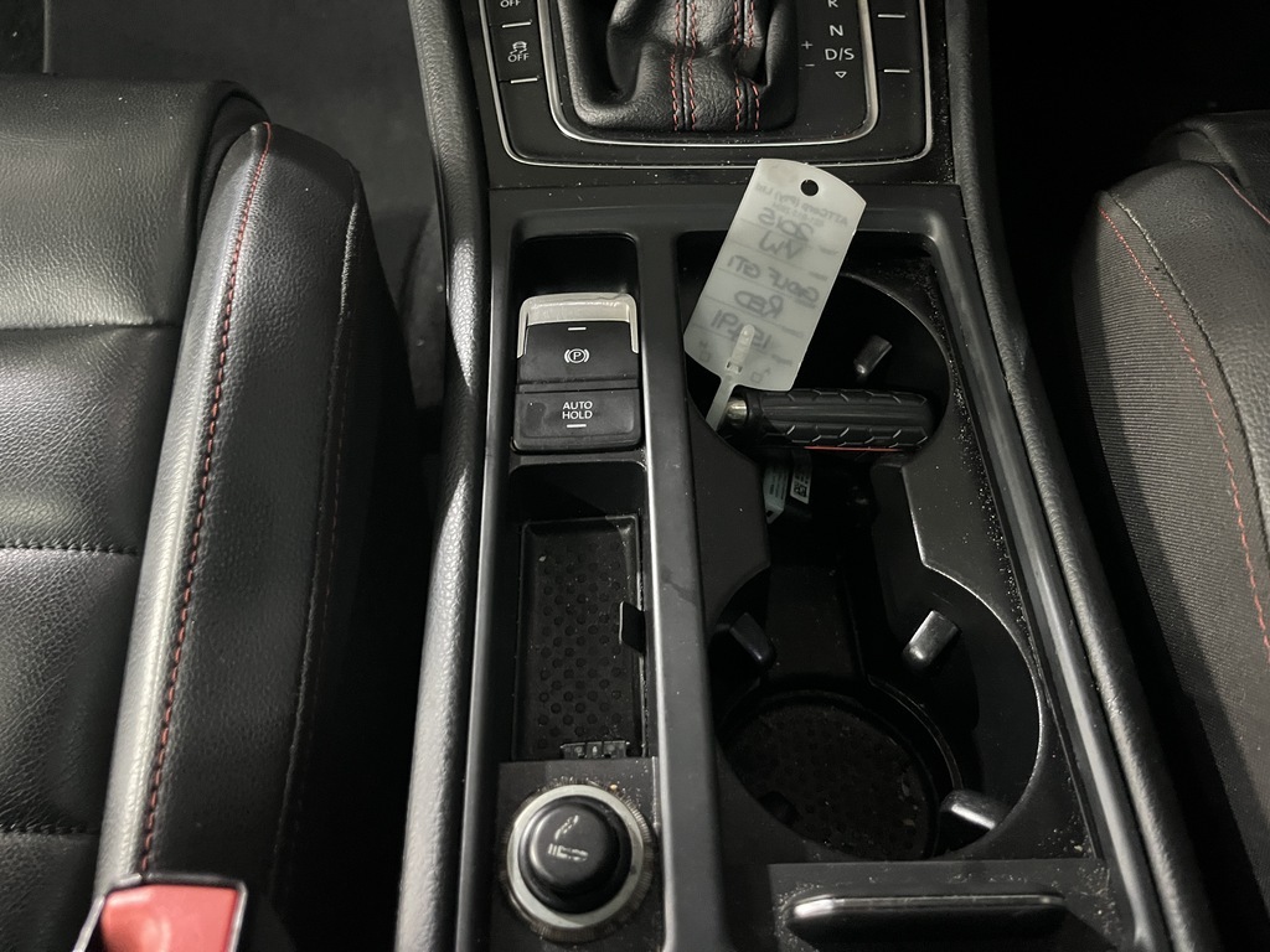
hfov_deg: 67.3
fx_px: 954
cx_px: 635
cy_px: 476
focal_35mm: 26
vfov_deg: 53.1
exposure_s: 1/25
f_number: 1.6
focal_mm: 5.1
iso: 640
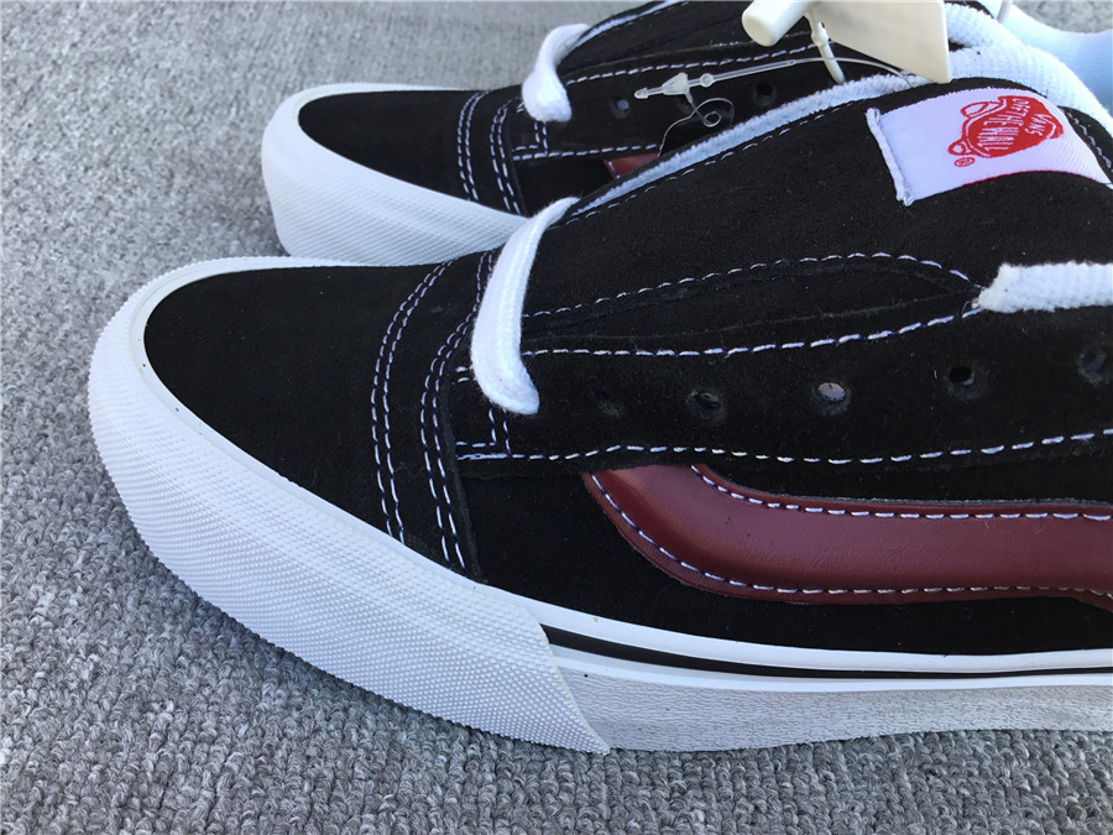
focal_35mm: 31
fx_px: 997
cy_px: 418
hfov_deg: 58.4
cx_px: 556
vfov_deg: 45.4
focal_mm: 3.3
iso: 25
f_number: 2.4
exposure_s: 1/165
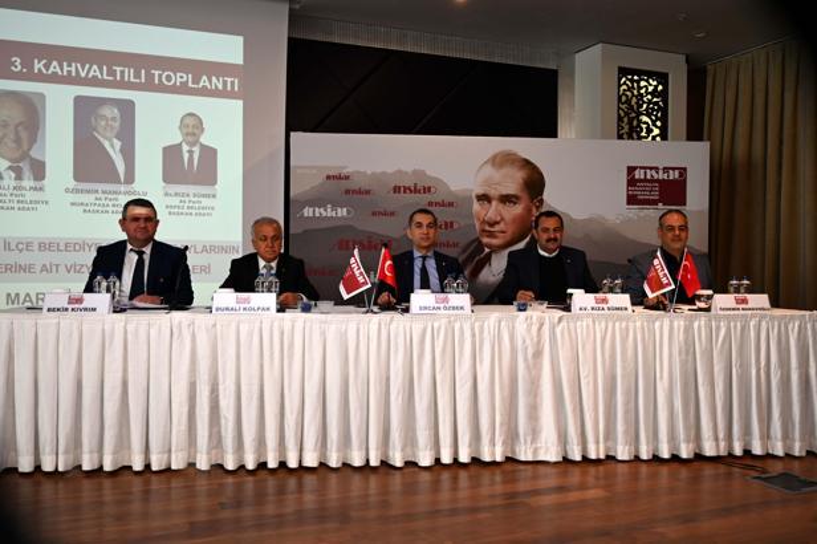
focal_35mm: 33
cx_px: 408
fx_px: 748
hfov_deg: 57.2
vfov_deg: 39.9
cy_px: 272
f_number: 4
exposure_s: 1/60
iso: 450
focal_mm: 33
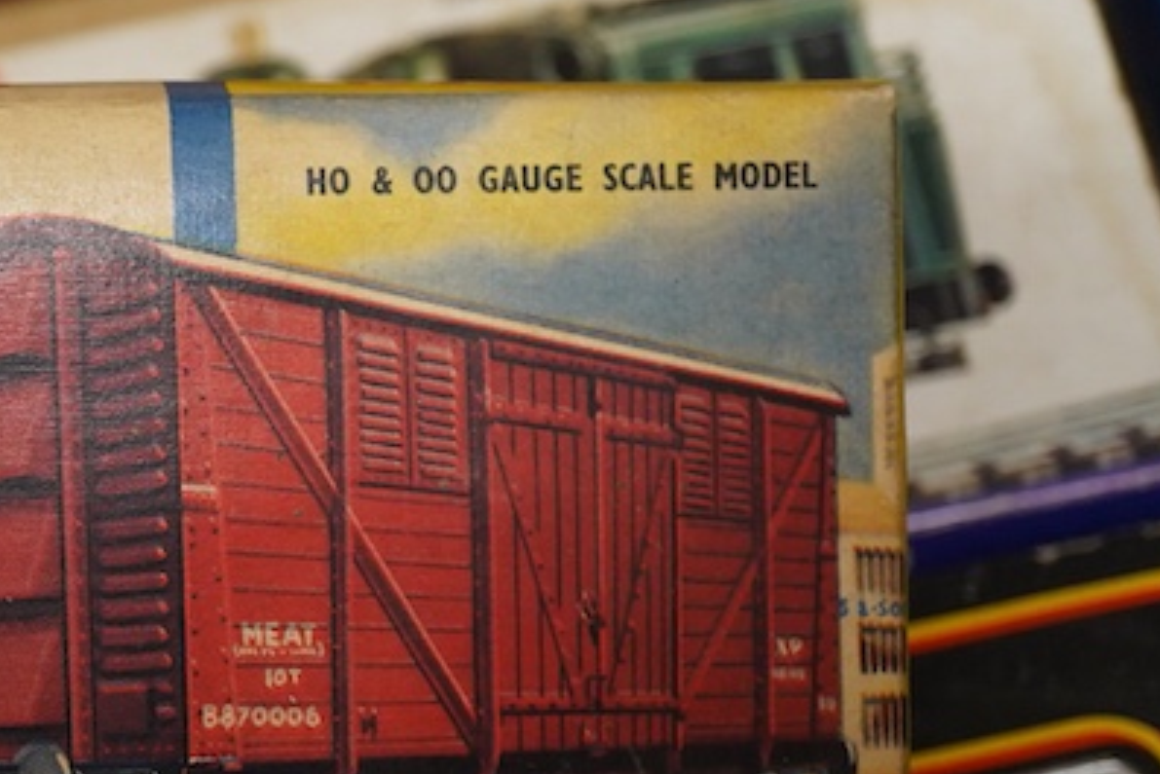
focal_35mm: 102
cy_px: 459
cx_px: 178
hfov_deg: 19.7
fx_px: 3288
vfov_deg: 13.4
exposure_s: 1/160
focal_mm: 30
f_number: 3.5
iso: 1250
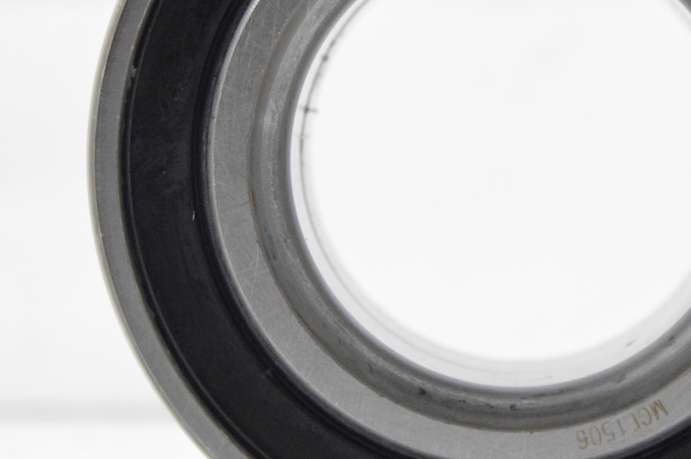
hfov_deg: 8.3
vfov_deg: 5.6
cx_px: 523
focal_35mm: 247
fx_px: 4737
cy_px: 145
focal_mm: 70
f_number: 7.1
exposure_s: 1/100
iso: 3200
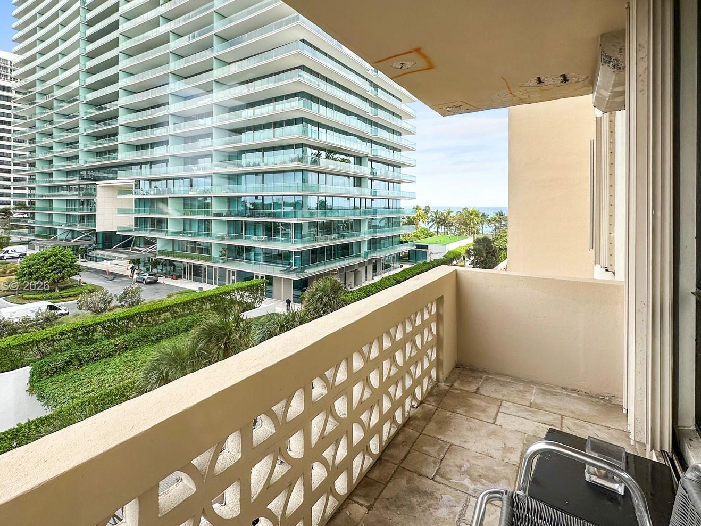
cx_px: 310
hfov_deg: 90.7
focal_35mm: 17
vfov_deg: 74.5
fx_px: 344
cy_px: 287
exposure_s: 1/500
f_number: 2.2
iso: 40
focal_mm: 2.22
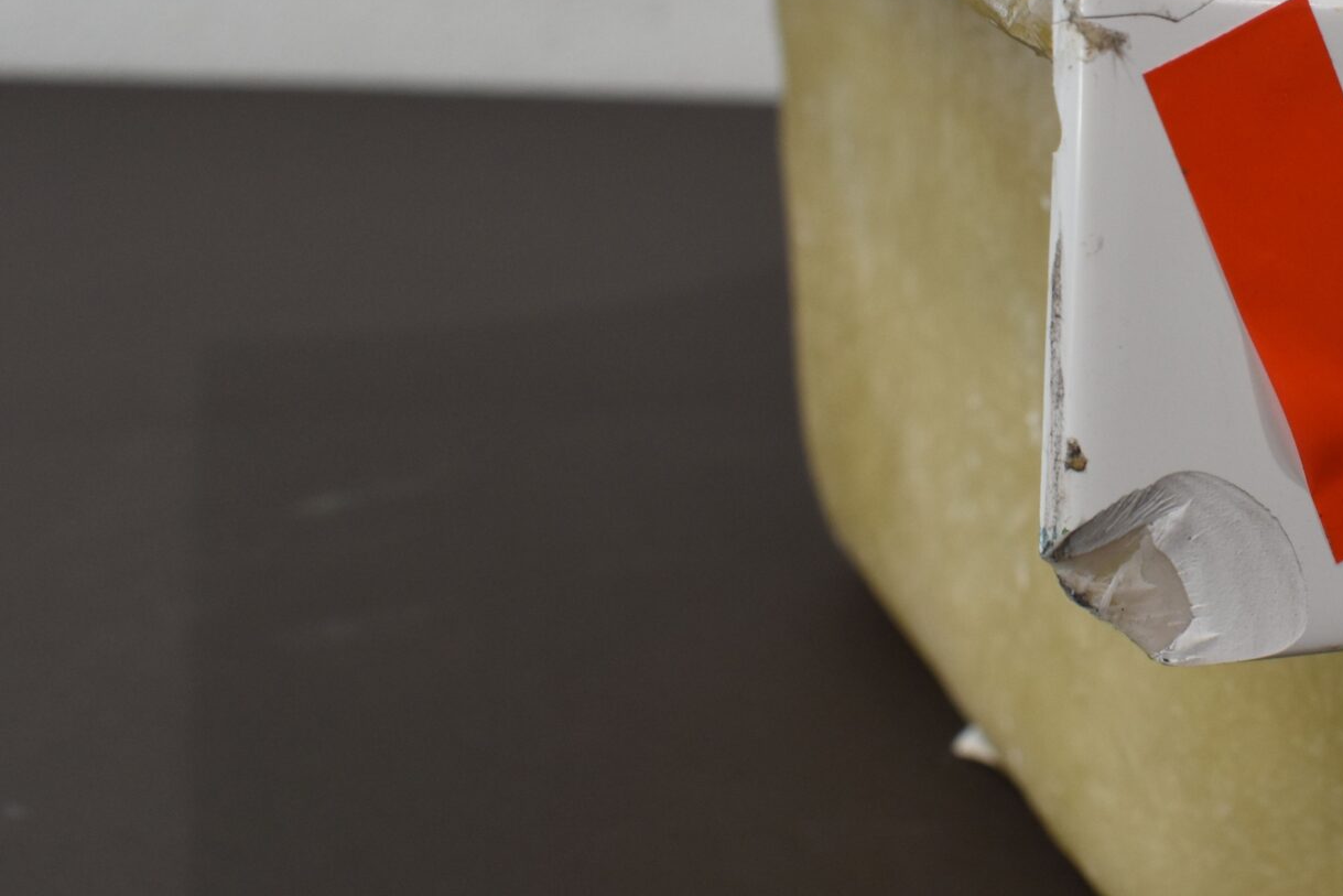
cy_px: 329
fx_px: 2350
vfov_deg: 21.5
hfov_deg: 30.2
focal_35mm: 63
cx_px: 1269
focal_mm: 20
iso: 360
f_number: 8
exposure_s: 1/60
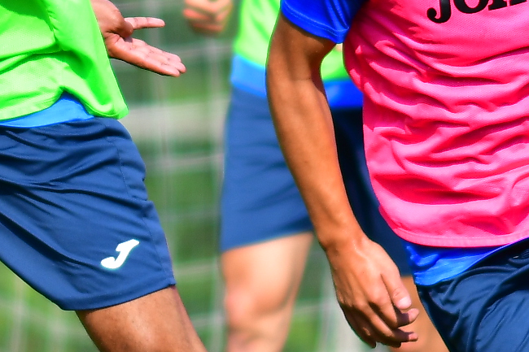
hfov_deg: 1.1
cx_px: -202
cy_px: 158
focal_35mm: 1928
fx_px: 28322
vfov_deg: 0.7
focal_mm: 300
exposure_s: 1/1600
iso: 200
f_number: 4
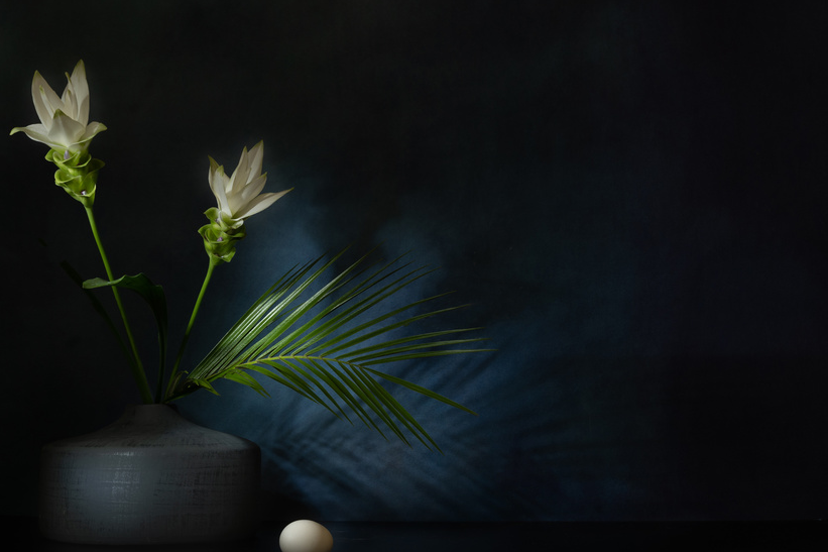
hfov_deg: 30.0
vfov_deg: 20.3
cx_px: 333
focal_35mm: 67
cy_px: 260
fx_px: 1541
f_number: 9
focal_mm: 55
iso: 80
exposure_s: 25
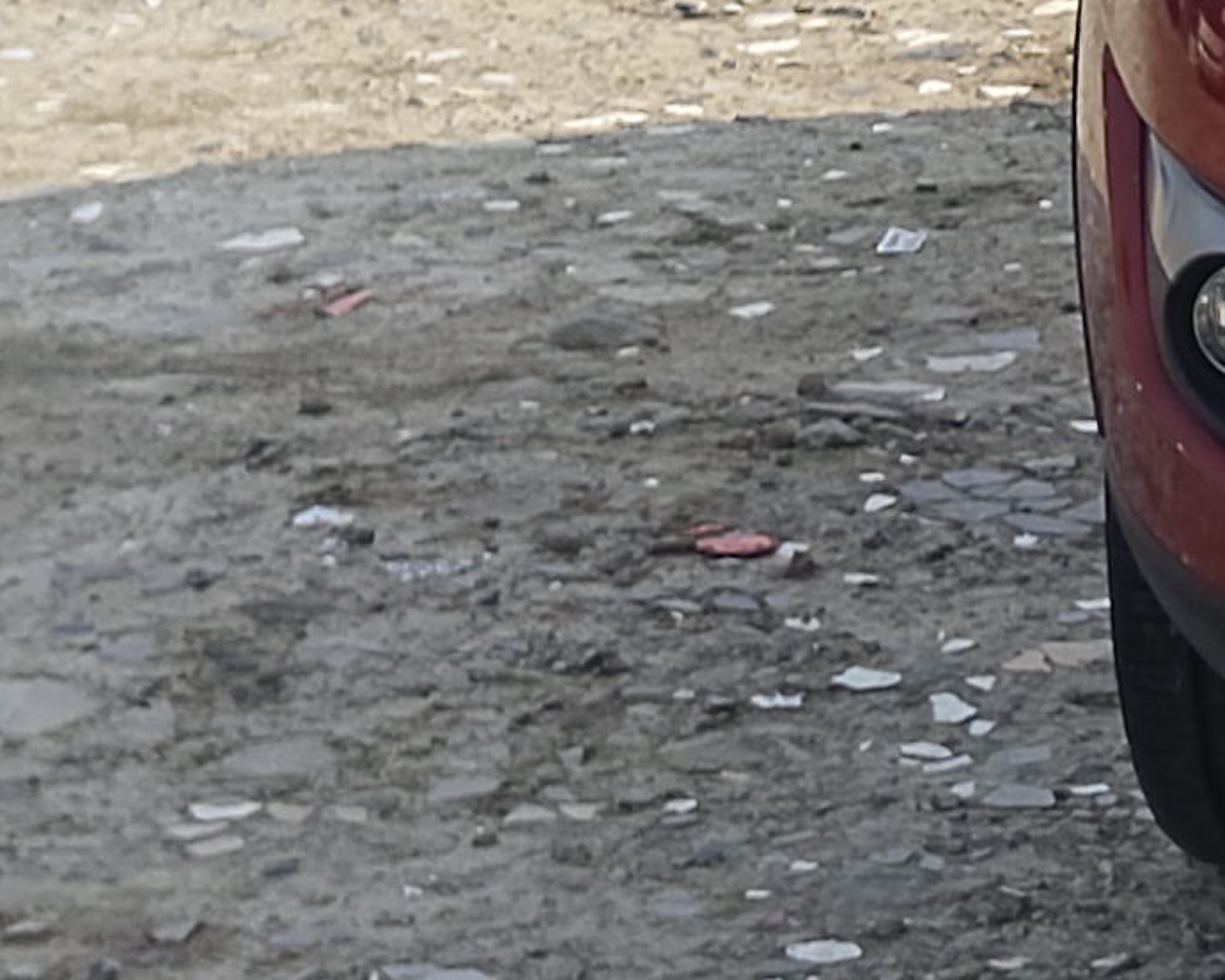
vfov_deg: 11.5
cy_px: 90
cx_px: 2533
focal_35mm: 133
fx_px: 4823
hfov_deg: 12.5
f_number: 1.88
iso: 71
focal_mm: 5.56
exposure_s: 1/2198
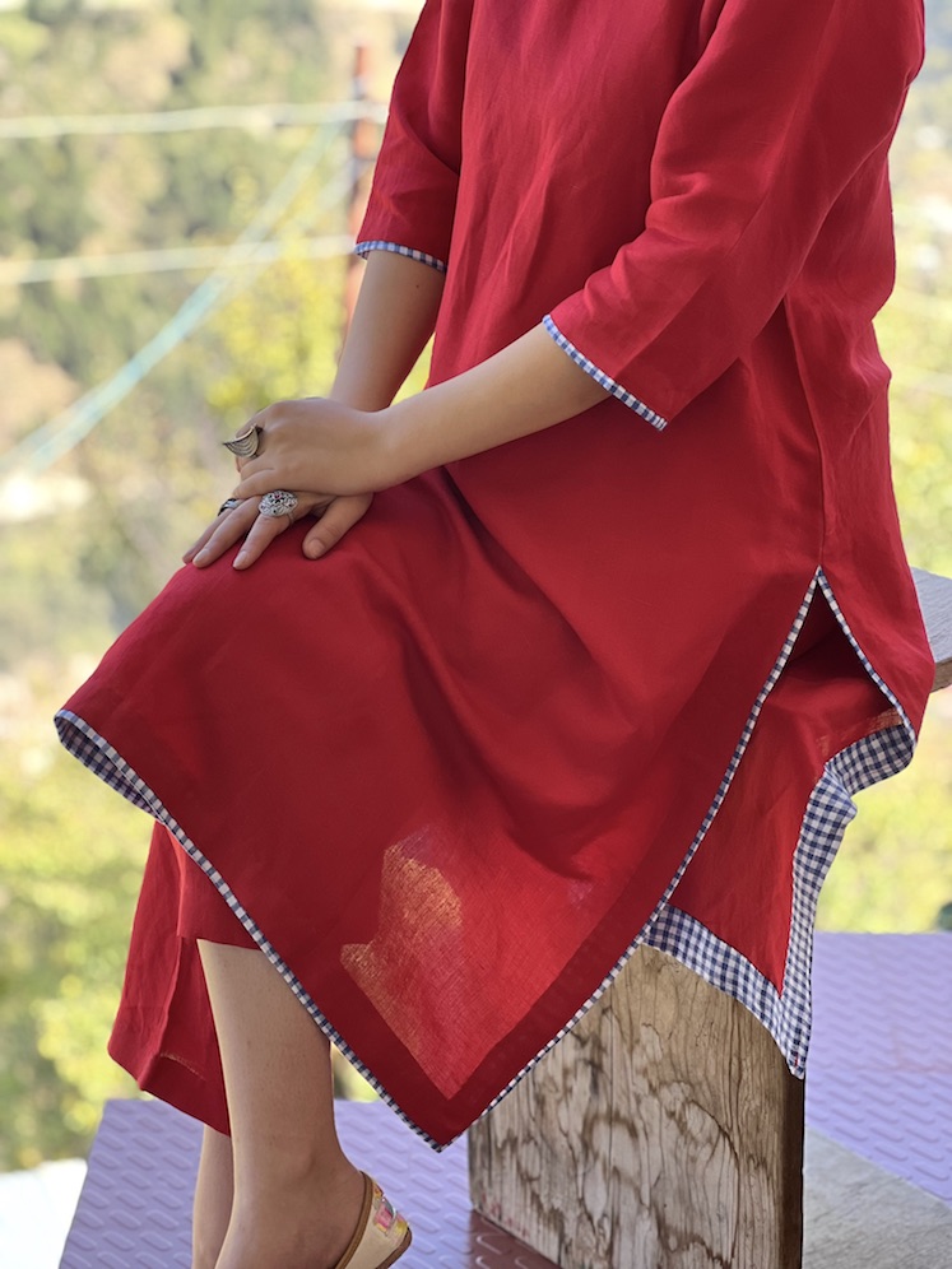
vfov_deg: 25.3
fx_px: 2824
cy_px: 634
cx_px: 476
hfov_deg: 19.1
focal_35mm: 77
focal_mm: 9
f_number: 2.8
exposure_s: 1/121
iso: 100
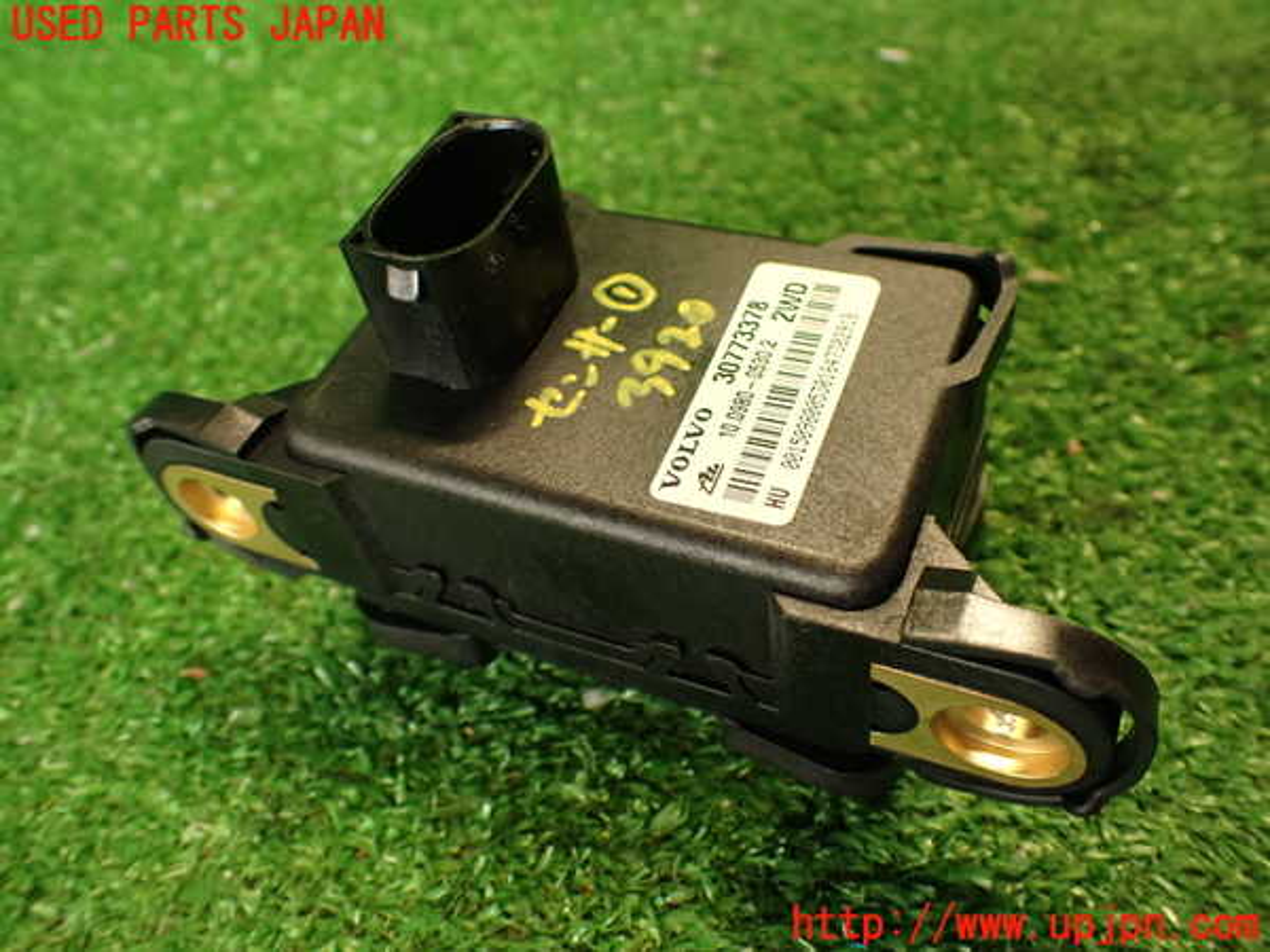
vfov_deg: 46.8
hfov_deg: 60.0
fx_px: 1101
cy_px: 476
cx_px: 635
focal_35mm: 30
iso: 320
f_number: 2.3
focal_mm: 5.4
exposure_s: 1/30
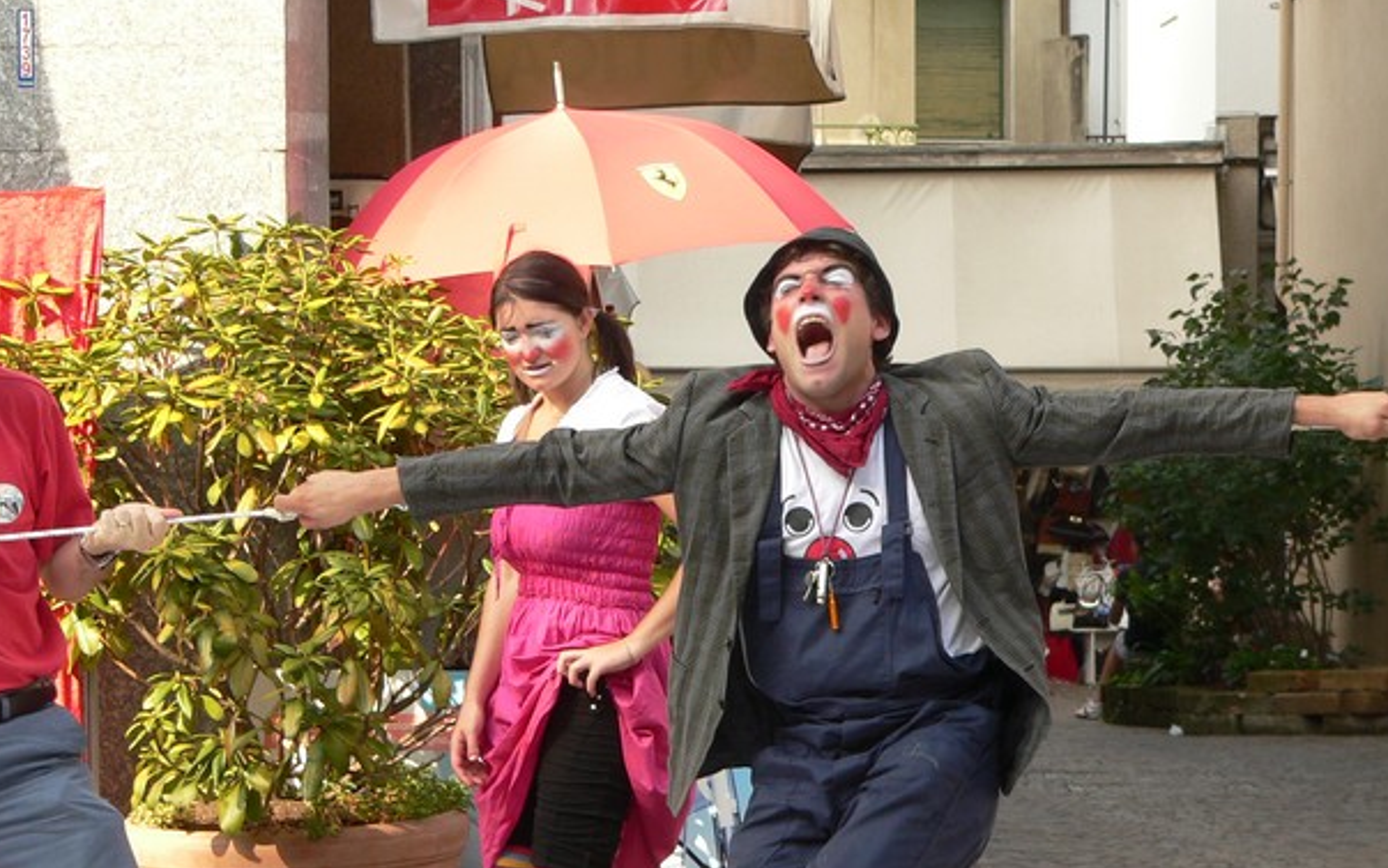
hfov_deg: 14.7
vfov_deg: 9.2
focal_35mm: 142
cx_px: 552
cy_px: 569
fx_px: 5372
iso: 100
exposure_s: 1/160
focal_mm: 16.7
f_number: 4
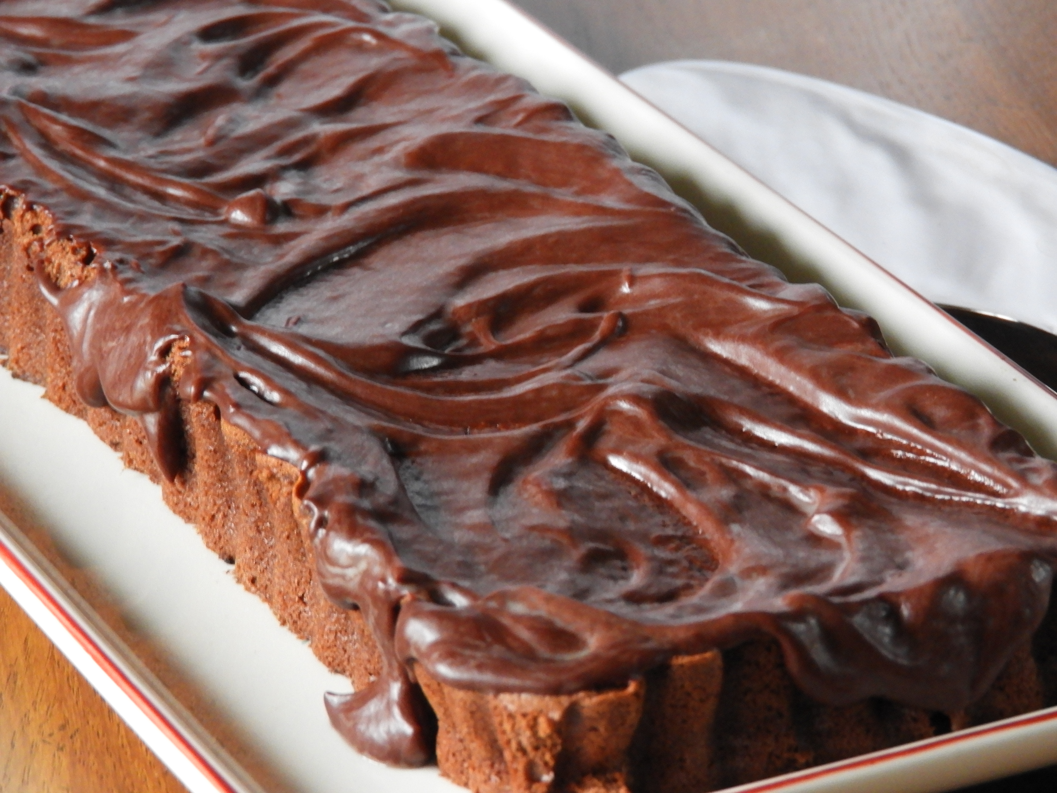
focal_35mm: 180
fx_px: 5496
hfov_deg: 11.0
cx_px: 528
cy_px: 396
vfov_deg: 8.2
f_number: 5.3
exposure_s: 1/5
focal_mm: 32.2
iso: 800
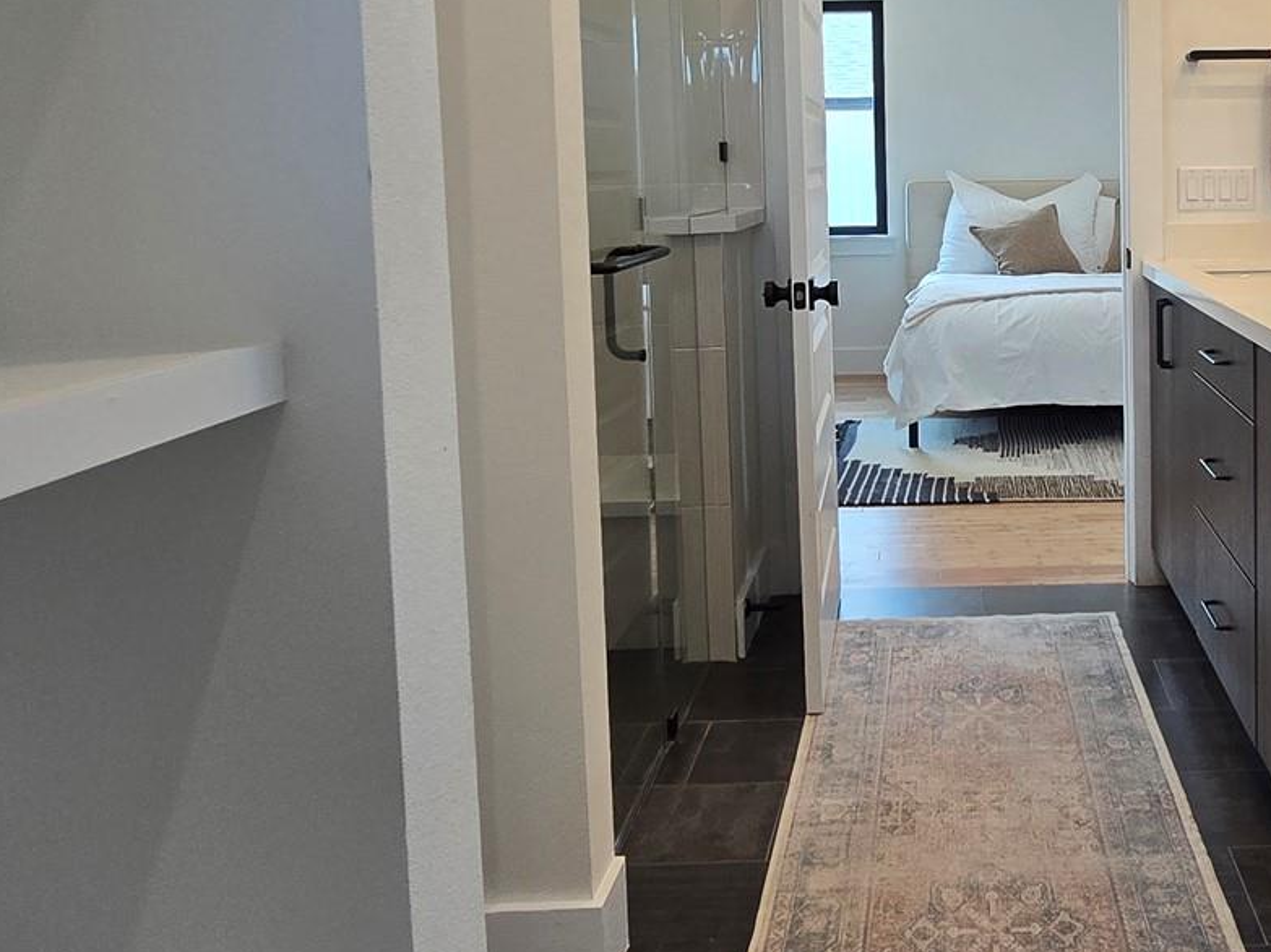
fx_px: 1248
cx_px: 1006
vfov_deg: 41.1
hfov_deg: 50.8
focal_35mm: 34
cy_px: 300
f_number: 2.2
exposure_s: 1/120
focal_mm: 2.2
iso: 80
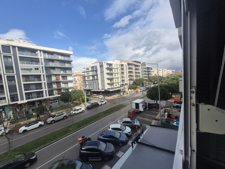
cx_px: 112
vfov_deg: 89.9
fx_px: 84
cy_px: 84
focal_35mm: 13
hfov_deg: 106.2
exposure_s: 1/1232
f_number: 2.2
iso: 50
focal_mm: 1.74
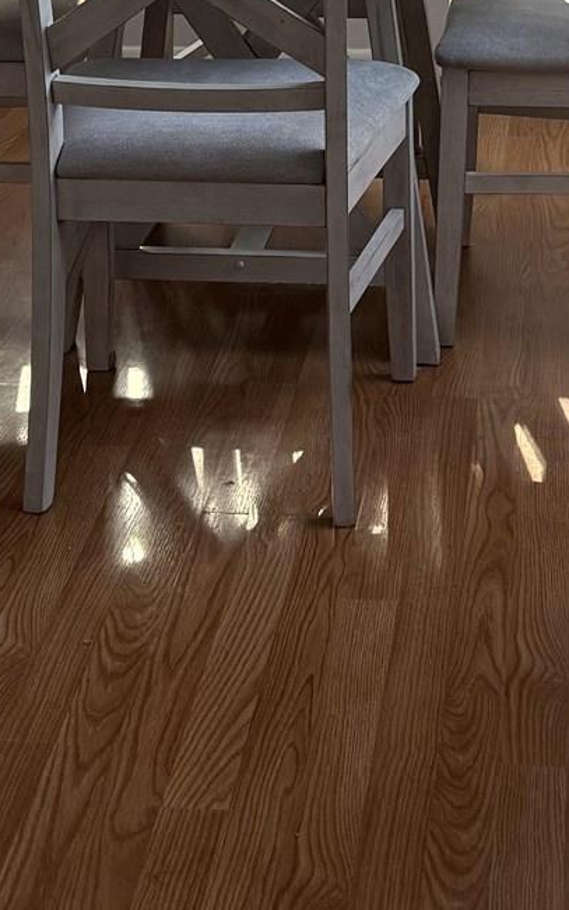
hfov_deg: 14.5
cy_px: -264
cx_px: 363
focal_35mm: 90
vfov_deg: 21.0
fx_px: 2233
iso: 200
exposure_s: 1/119
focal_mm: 6.76
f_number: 1.78
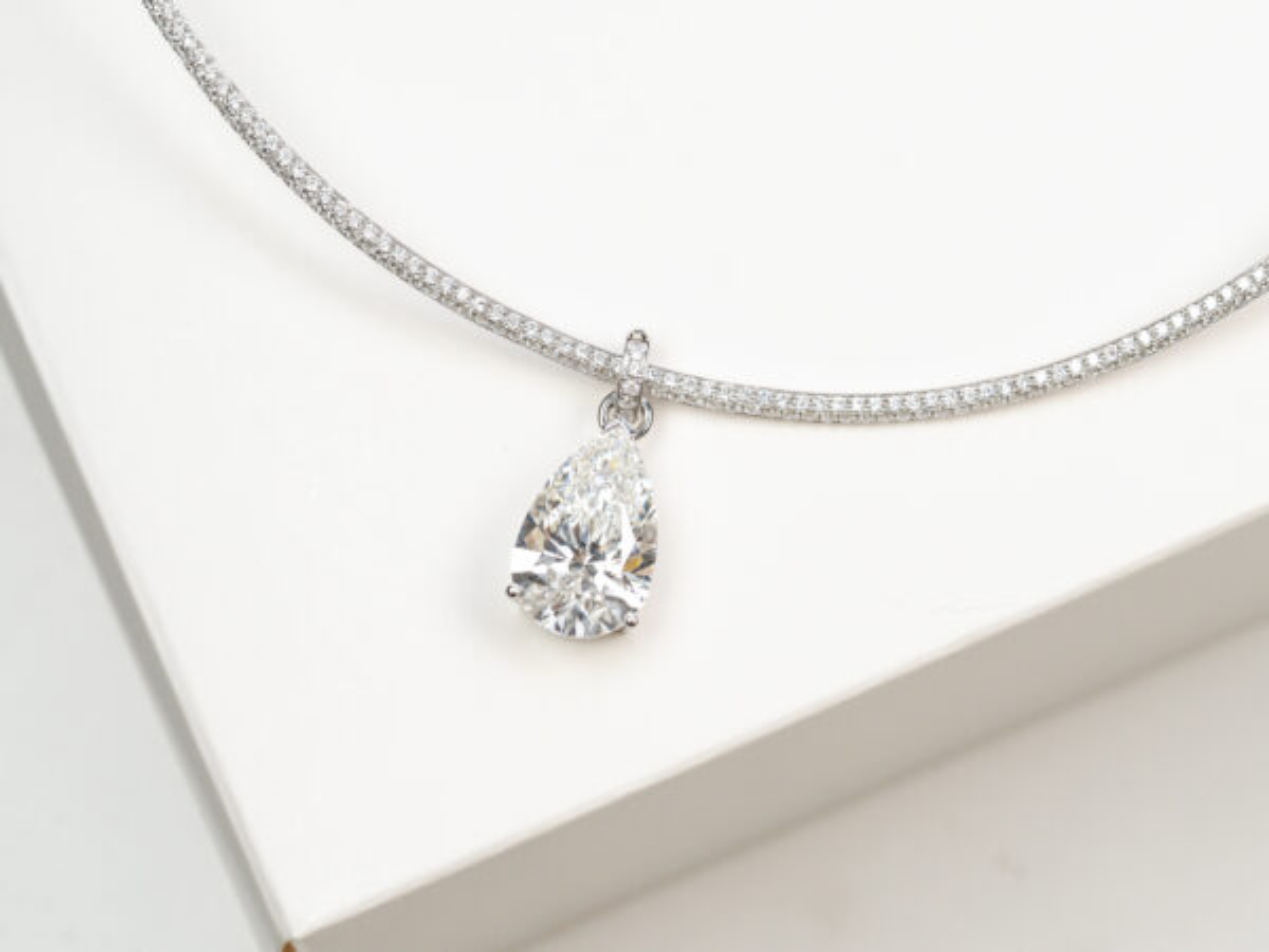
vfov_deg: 12.3
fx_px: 4399
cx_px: 634
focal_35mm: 120
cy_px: 476
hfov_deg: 16.4
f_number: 5
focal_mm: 60
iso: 500
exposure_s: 1/320
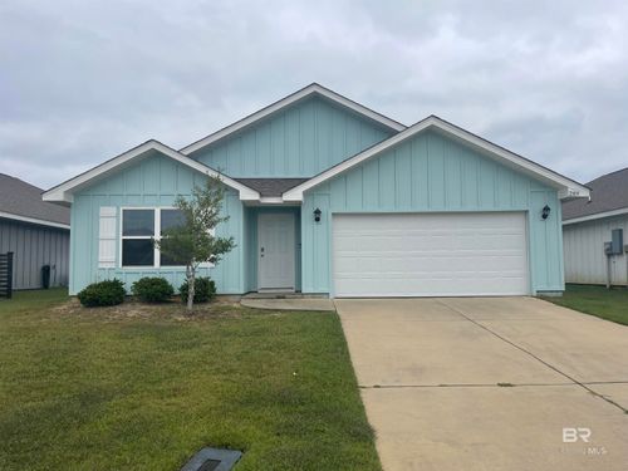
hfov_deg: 69.4
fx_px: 454
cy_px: 236
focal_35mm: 25
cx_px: 314
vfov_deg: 54.9
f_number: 1.6
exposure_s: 1/2717
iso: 32
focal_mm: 5.1
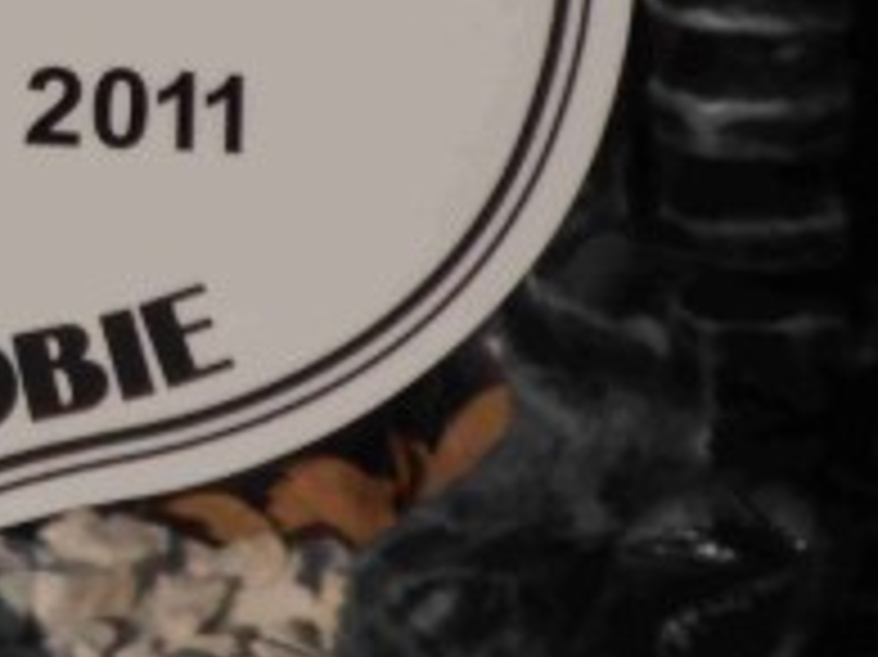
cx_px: -455
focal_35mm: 787
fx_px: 19949
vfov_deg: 1.9
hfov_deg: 2.5
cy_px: -338
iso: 80
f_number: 5.7
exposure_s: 1/1600
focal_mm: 42.54
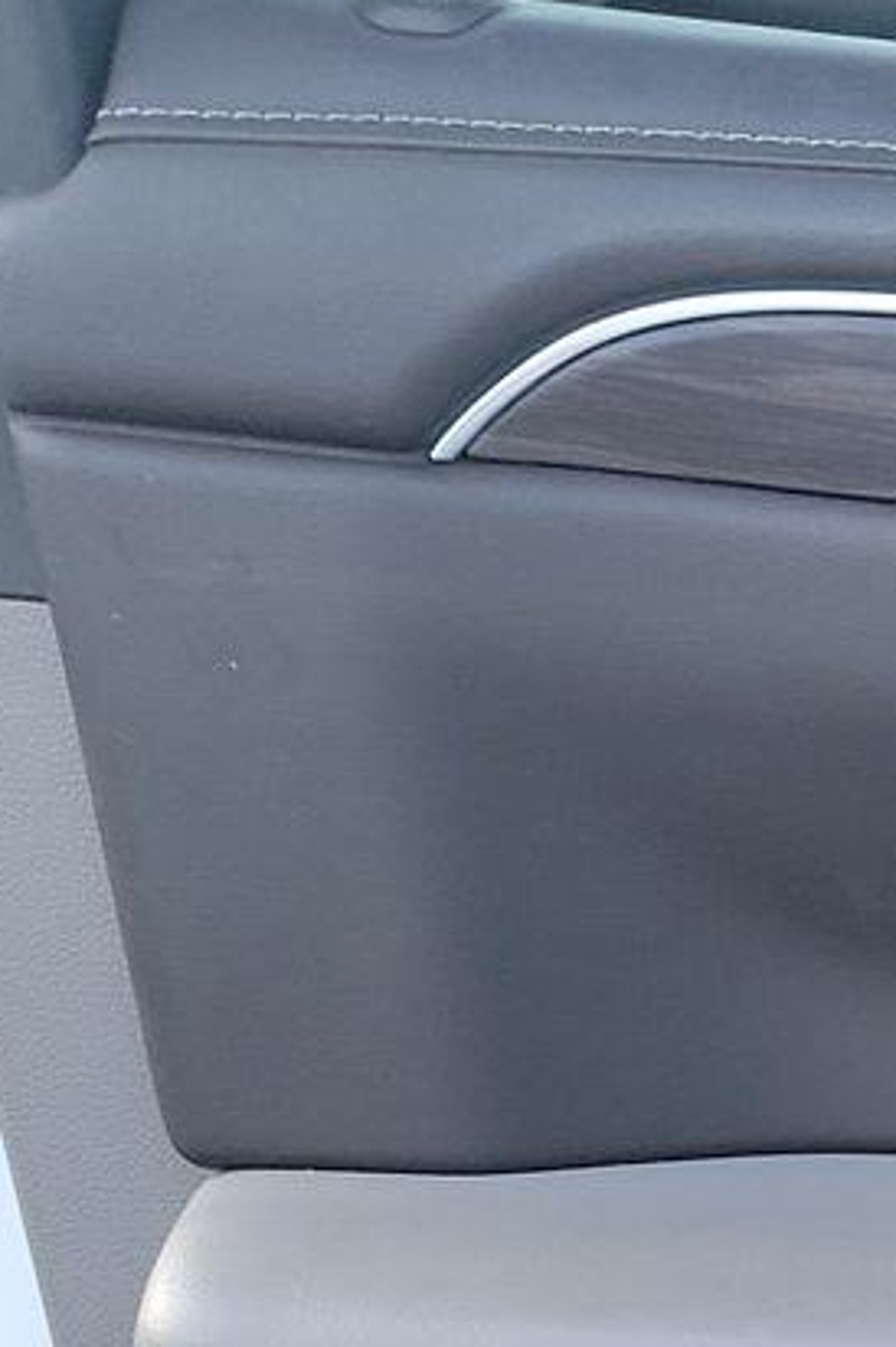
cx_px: 2279
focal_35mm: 97
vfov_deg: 19.7
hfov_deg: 11.3
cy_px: 1638
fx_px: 3627
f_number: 1.8
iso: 120
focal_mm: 6.7
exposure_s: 1/59
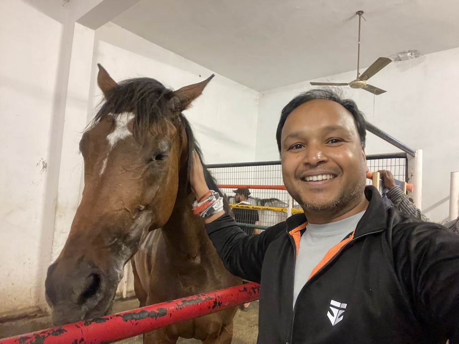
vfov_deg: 58.9
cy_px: 172
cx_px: 230
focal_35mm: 23
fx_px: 305
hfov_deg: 73.9
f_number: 2.2
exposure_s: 1/17
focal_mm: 2.71
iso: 800
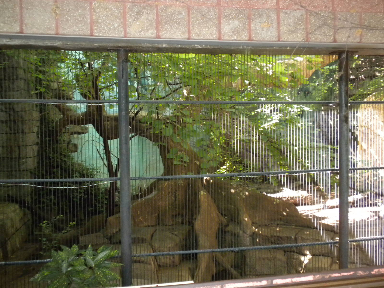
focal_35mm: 37
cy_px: 144
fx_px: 410
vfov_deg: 38.7
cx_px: 192
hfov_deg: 50.1
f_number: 3.5
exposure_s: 1/56.7
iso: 400
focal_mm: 6.6
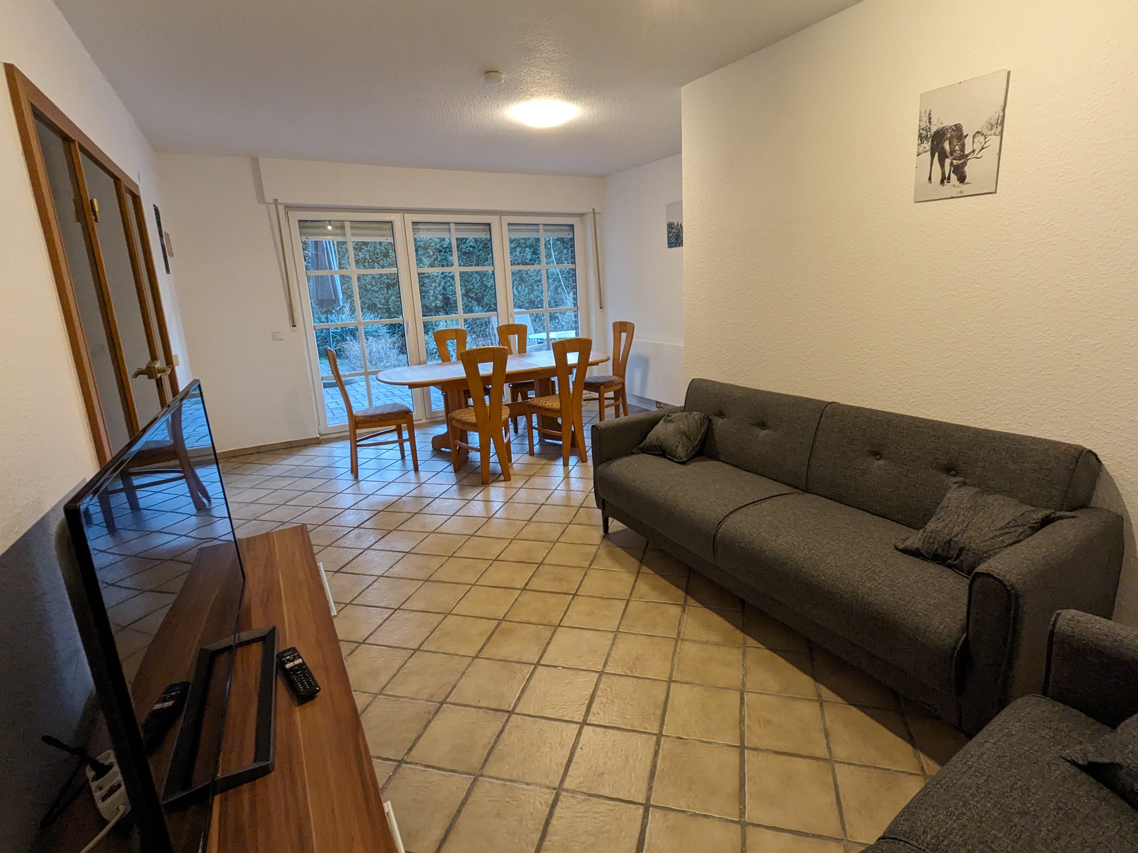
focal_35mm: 17
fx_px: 559
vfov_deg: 74.7
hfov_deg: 90.9
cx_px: 602
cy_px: 403
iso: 362
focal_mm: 2.35
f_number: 2.2
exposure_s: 1/50
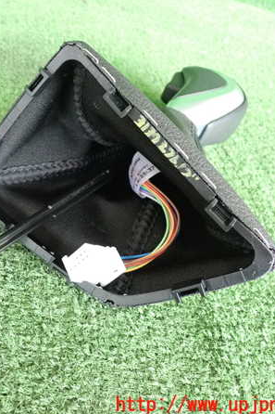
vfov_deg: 46.4
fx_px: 482
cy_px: 208
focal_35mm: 42
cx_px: 47
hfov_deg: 30.9
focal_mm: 5.4
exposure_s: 1/125
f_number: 2.3
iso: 1250
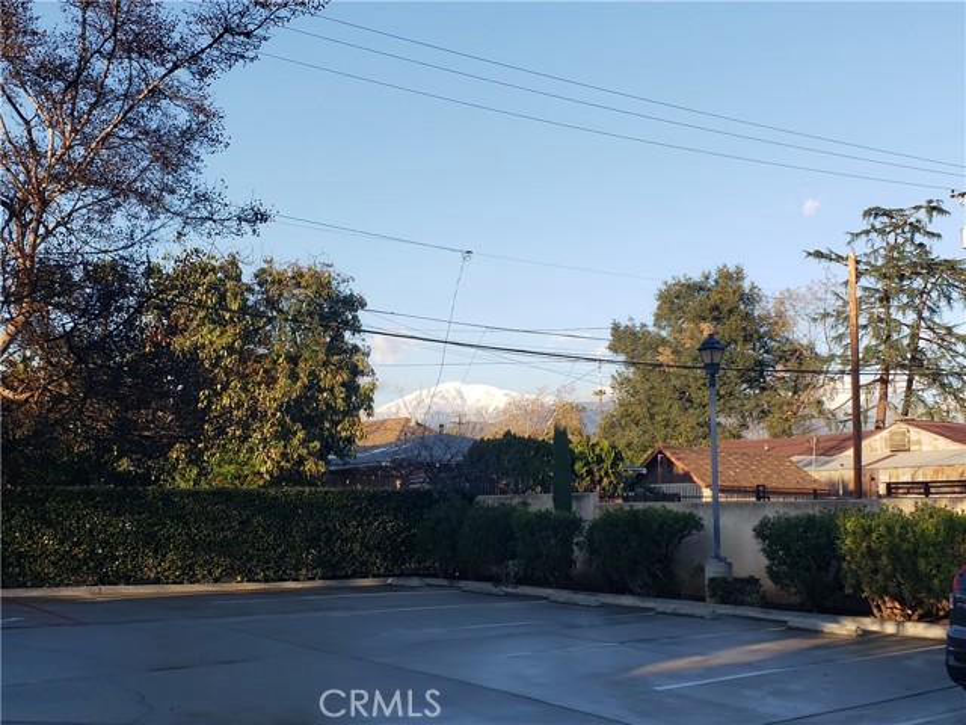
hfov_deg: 67.3
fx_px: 726
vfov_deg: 53.1
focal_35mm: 26
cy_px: 362
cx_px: 483
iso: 50
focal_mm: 4.3
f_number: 2.4
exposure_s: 1/519
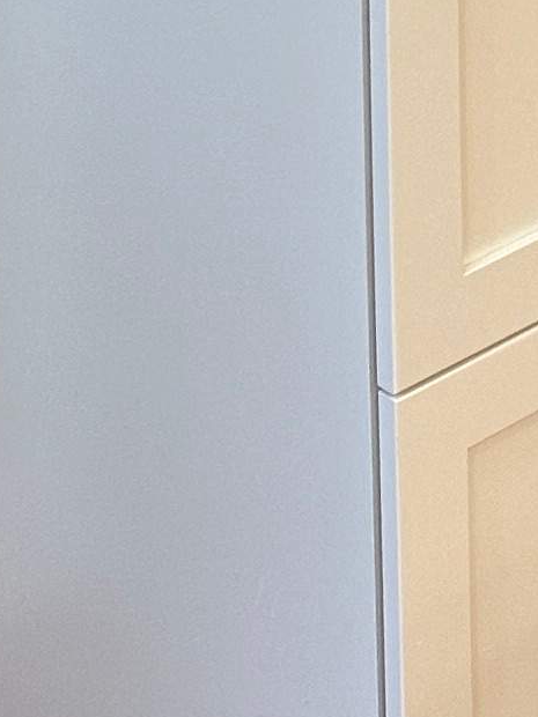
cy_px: -1097
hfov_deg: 9.3
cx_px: 772
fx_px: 3233
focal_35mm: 156
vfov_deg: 10.6
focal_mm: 6.86
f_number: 1.78
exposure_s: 1/60
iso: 125
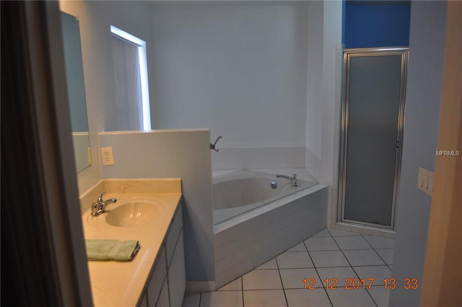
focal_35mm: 27
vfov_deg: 47.8
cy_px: 154
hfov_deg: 67.5
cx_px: 231
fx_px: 346
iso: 720
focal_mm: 18
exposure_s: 1/60
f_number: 4
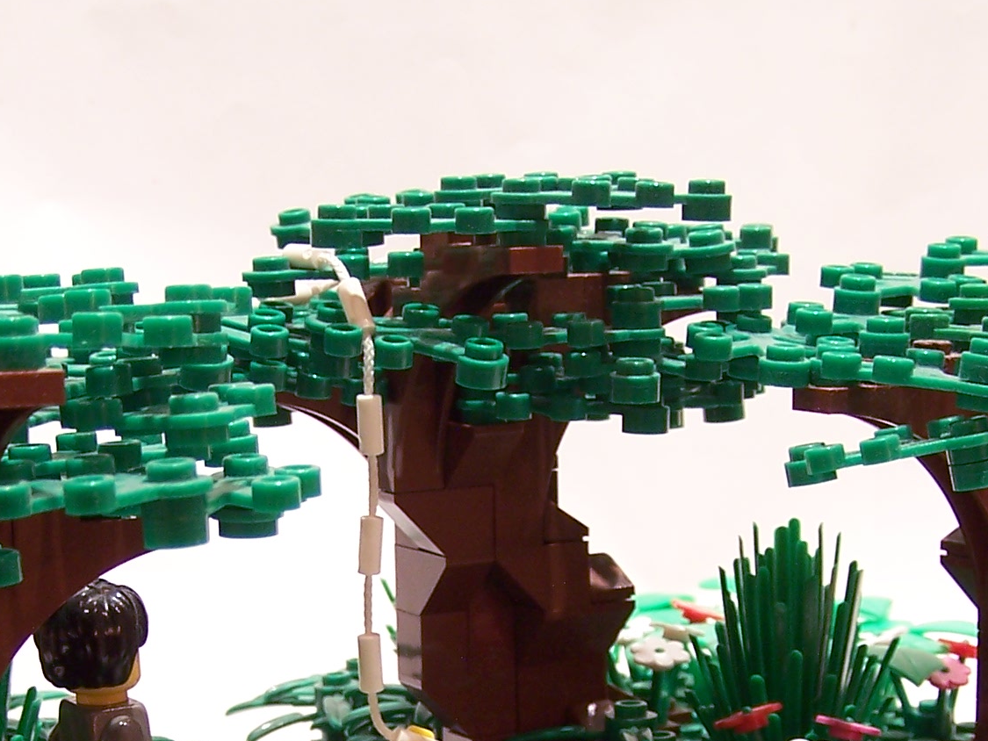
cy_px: 788
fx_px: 2483
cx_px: 376
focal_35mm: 87
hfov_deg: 22.5
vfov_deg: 16.5
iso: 80
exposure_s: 1/3
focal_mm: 6.3
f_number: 2.8
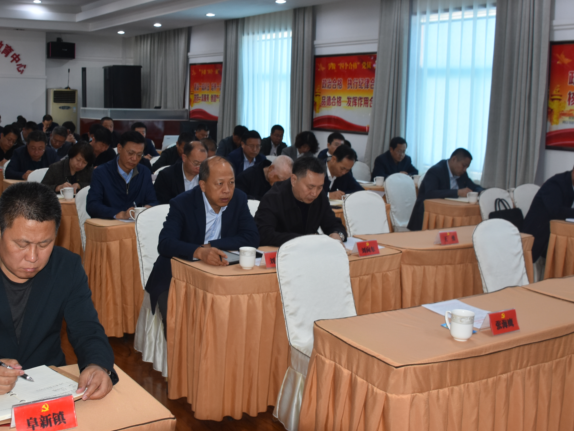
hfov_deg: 45.6
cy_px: 184
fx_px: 680
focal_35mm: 41
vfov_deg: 35.1
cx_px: 236
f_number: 3.5
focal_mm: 18
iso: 400
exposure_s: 1/60
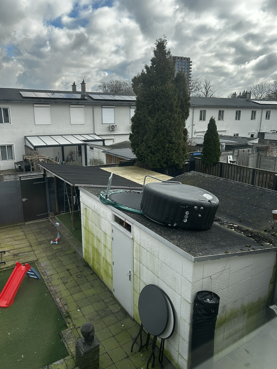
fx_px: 277
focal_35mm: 26
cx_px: 138
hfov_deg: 53.1
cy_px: 184
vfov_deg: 67.3
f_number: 1.5
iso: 50
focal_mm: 5.7
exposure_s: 1/1621
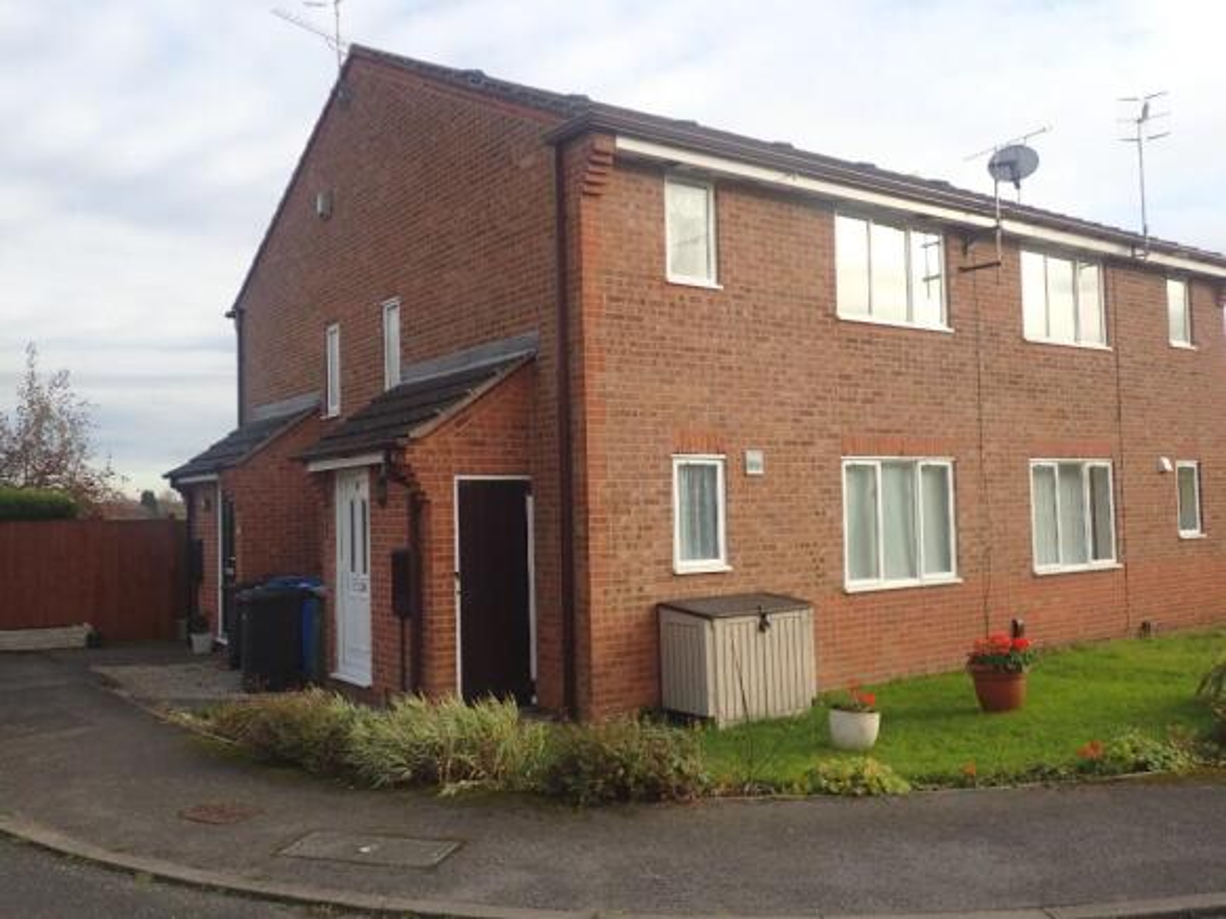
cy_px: 460
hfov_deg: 60.0
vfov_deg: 46.8
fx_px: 1062
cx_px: 613
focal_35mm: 30
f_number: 2.3
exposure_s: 1/800
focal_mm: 5.5
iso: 100
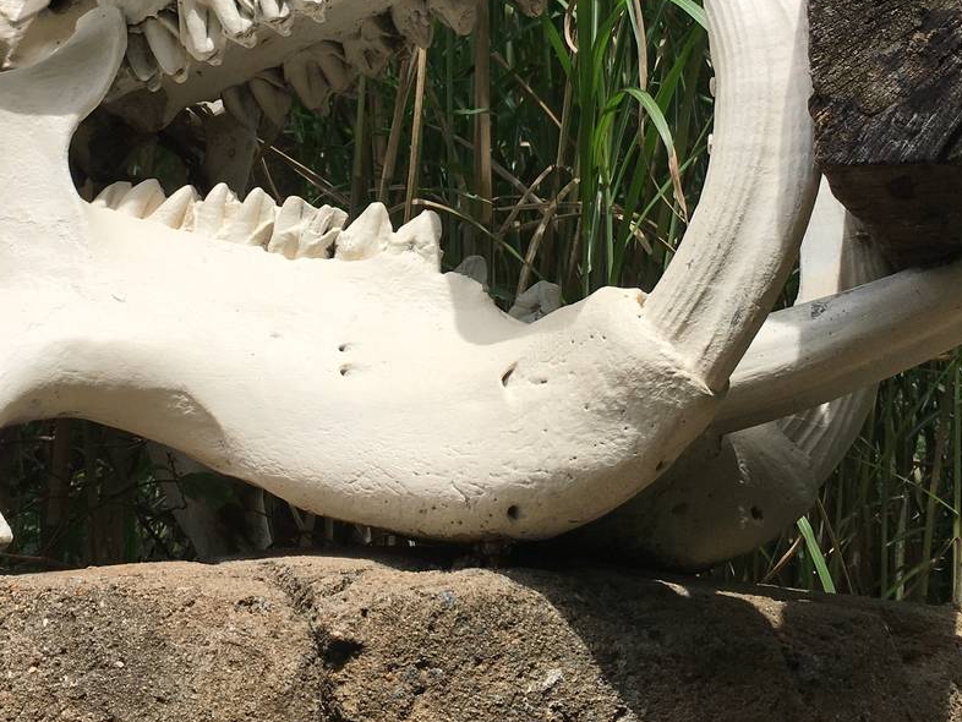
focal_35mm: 59
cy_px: 97
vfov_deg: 24.2
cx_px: 401
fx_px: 1640
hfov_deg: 32.6
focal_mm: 4.15
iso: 25
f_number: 2.2
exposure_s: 1/1131
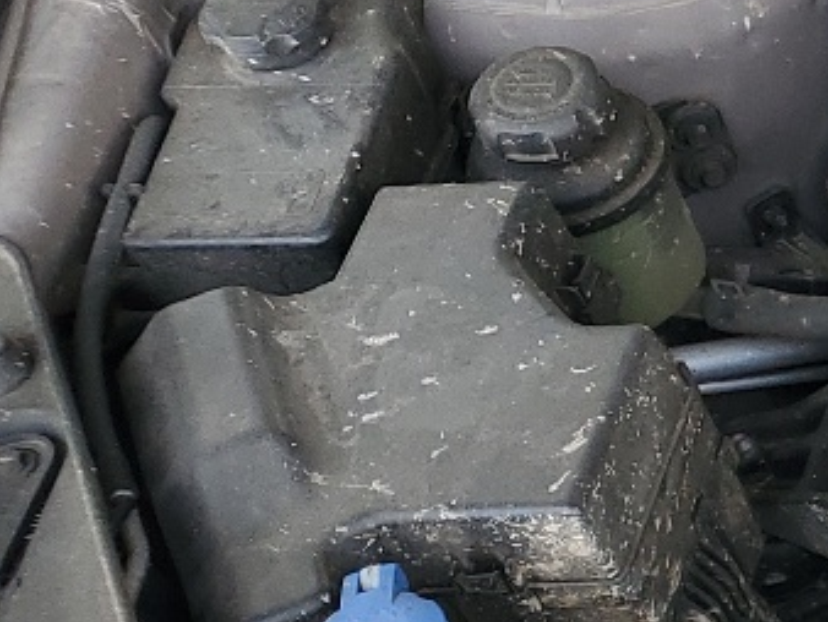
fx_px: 2944
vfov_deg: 12.0
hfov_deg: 12.6
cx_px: 1952
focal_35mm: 123
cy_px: 568
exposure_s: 1/167
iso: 50
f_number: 1.5
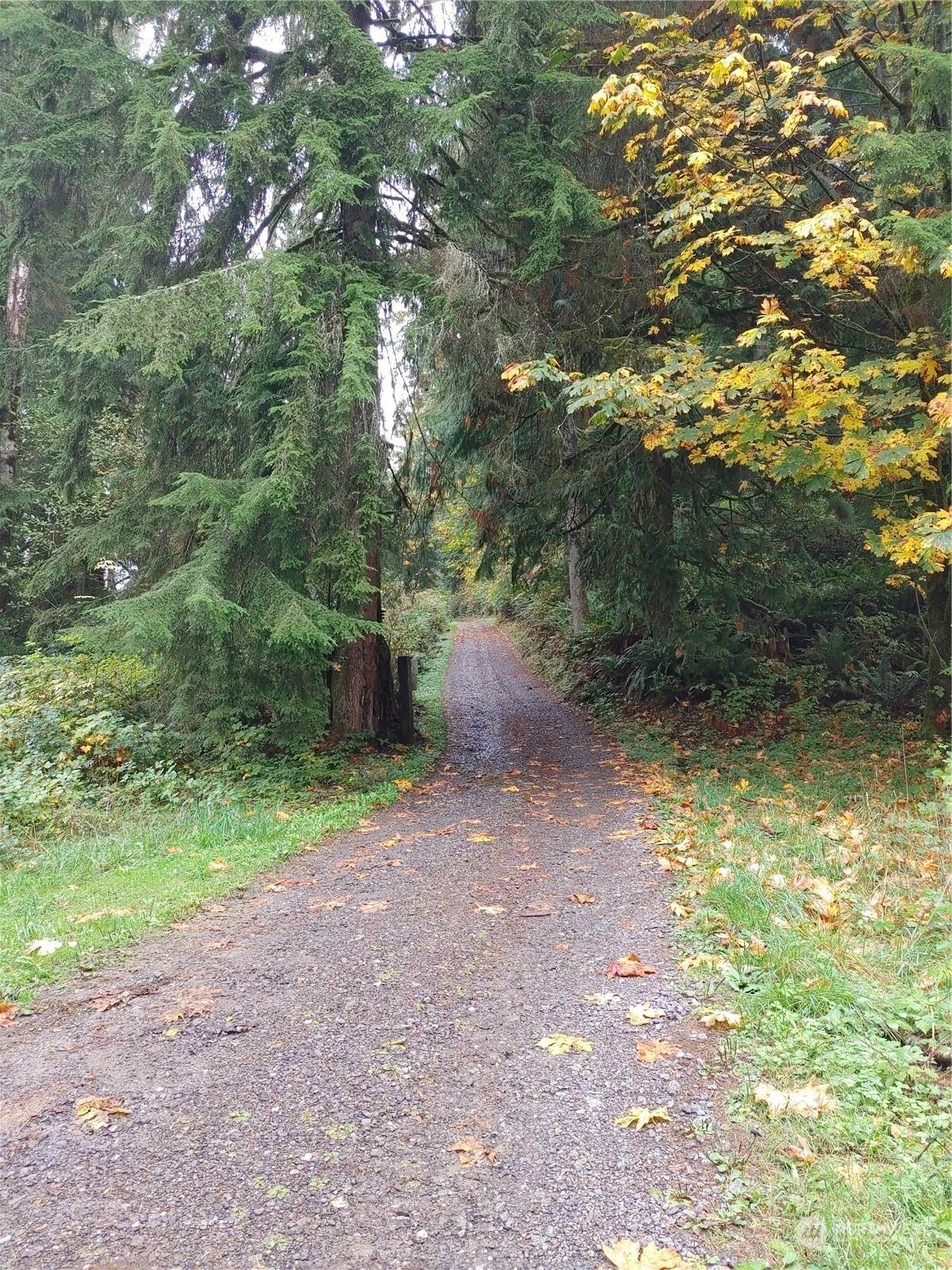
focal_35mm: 26
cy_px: 635
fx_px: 953
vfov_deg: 67.3
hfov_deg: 53.1
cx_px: 476
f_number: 1.8
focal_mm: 4.81
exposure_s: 1/120
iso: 100
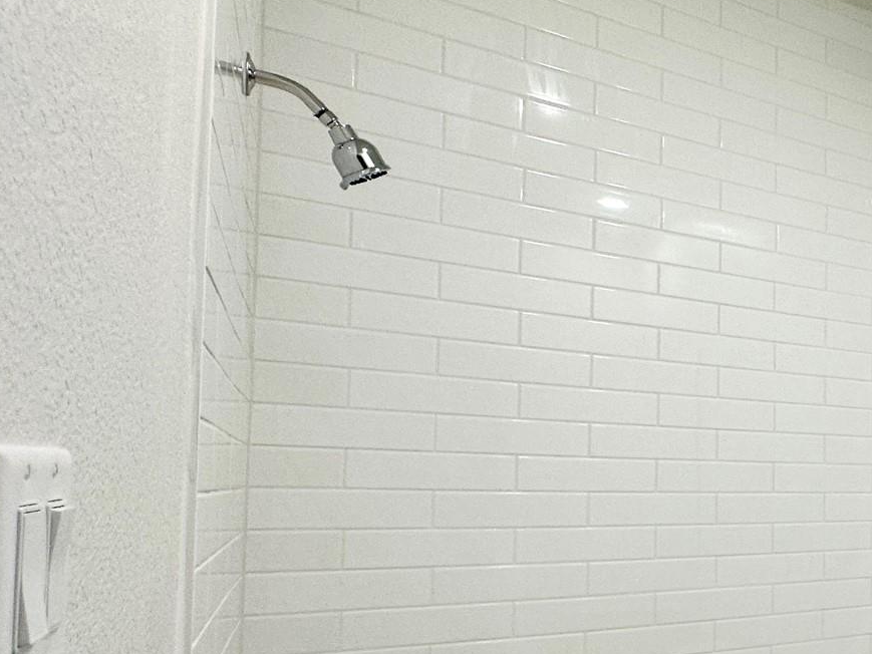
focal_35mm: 33
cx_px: 921
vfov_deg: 42.0
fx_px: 831
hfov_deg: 44.5
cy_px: 466
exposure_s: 1/120
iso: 125
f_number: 2.2
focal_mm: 2.22
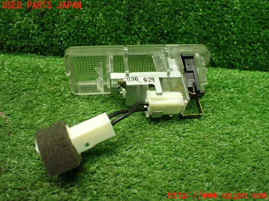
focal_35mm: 30
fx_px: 233
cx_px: 134
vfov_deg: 46.8
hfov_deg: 60.0
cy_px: 100
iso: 640
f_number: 2.3
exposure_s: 1/125
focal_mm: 5.4
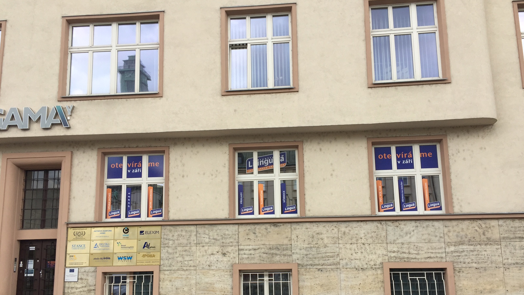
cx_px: 263
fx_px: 445
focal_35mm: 32
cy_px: 186
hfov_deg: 61.0
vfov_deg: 36.4
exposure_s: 1/344
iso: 32
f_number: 2.2
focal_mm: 4.15
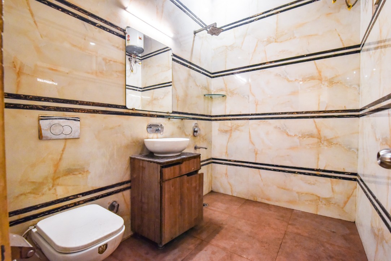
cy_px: 130
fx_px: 174
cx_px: 196
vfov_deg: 73.8
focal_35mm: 16
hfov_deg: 96.7
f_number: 8
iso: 2500
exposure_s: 1/50
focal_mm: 16
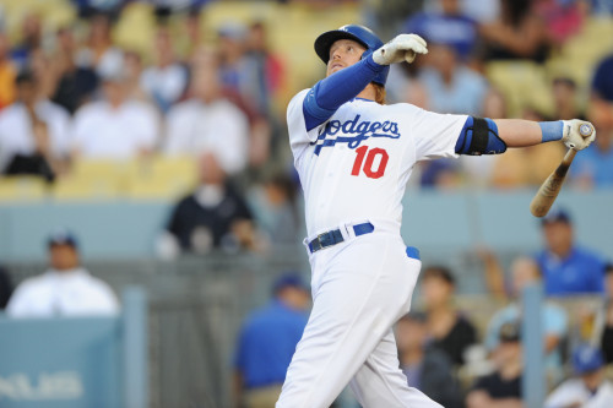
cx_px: 306
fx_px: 10213
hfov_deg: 3.4
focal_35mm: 600
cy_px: 204
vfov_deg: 2.3
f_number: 4
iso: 1600
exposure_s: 1/1000
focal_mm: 600
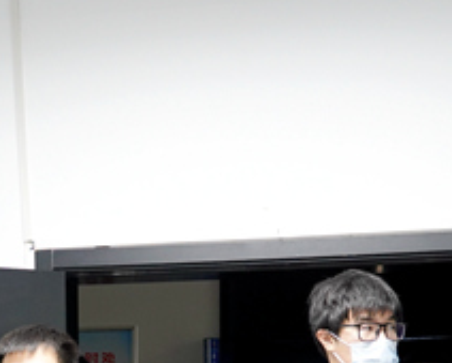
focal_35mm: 99
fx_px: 1326
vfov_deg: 15.0
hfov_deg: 19.2
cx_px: 96
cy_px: 449
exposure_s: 1/100
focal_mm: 32
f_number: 4
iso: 1600
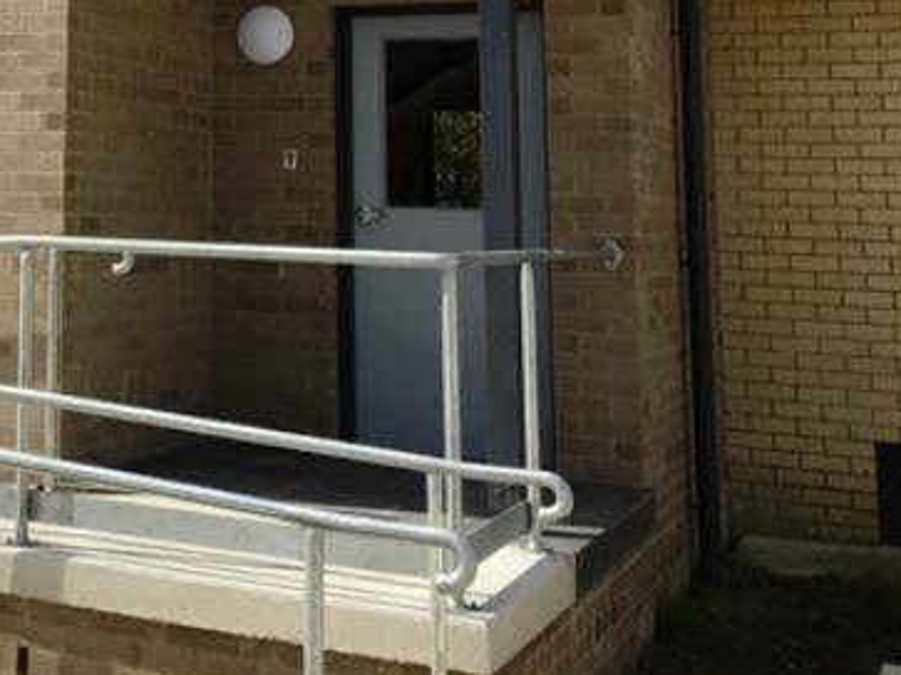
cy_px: -57
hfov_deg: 27.9
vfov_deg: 21.8
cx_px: -62
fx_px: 1665
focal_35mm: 64
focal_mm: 4.15
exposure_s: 1/1972
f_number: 2.2
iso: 25
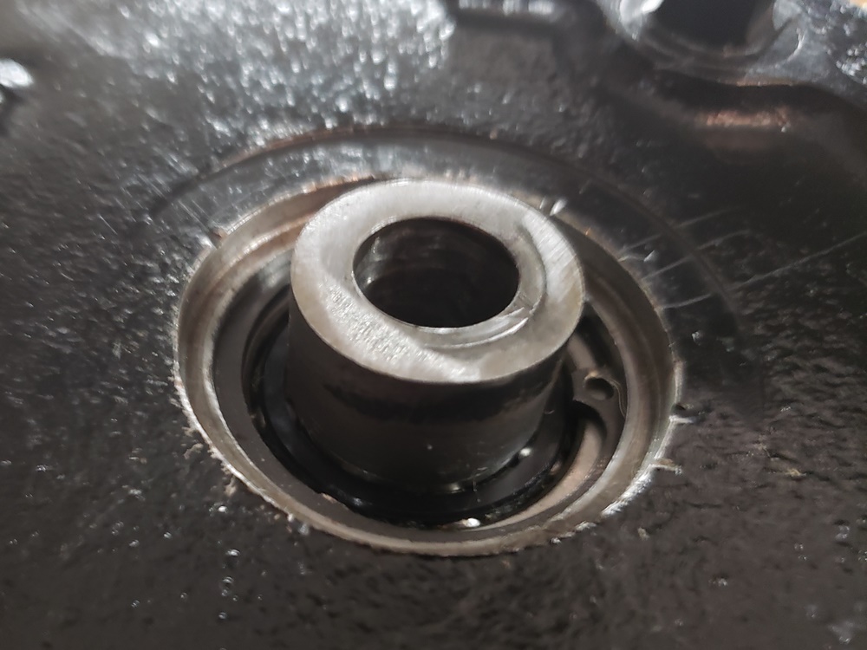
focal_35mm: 26
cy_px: 325
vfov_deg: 53.1
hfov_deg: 67.3
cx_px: 434
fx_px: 651
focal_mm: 4.3
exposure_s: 1/10
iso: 320
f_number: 1.5
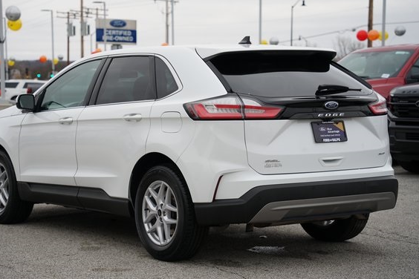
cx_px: 183
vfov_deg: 16.3
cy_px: 141
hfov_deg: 24.2
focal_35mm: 84
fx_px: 978
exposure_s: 1/80
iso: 125
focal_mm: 74
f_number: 4
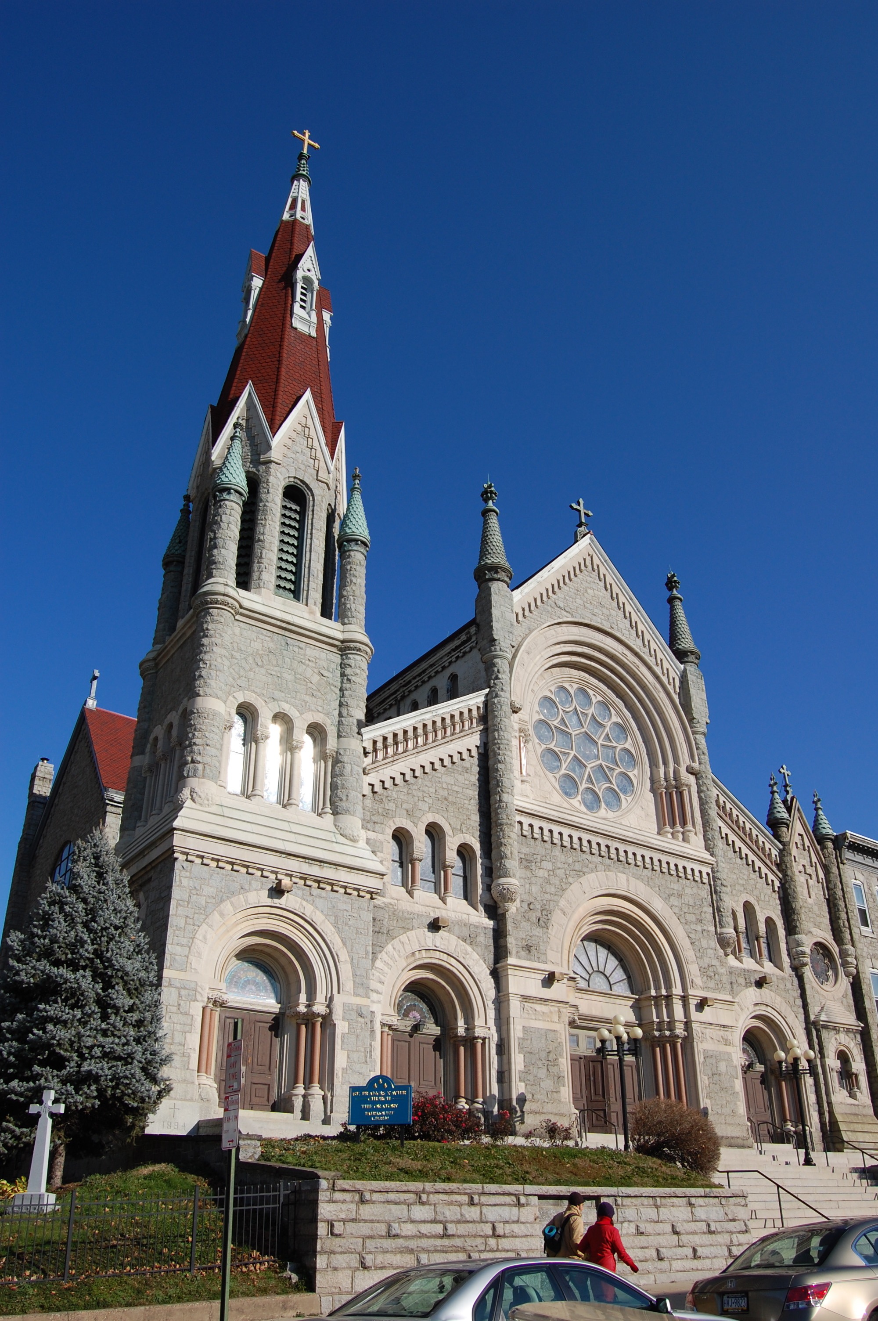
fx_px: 989
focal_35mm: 27
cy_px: 660
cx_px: 439
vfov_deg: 67.4
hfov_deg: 47.8
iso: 200
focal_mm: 18
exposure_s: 1/500
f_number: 11
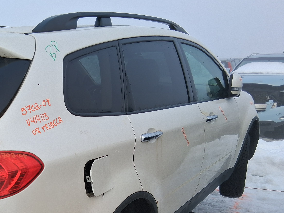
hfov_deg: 37.5
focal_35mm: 48
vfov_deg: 29.0
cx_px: 38
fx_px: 394
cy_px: 194
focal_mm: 3.98
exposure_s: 1/328
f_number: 1.8
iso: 25
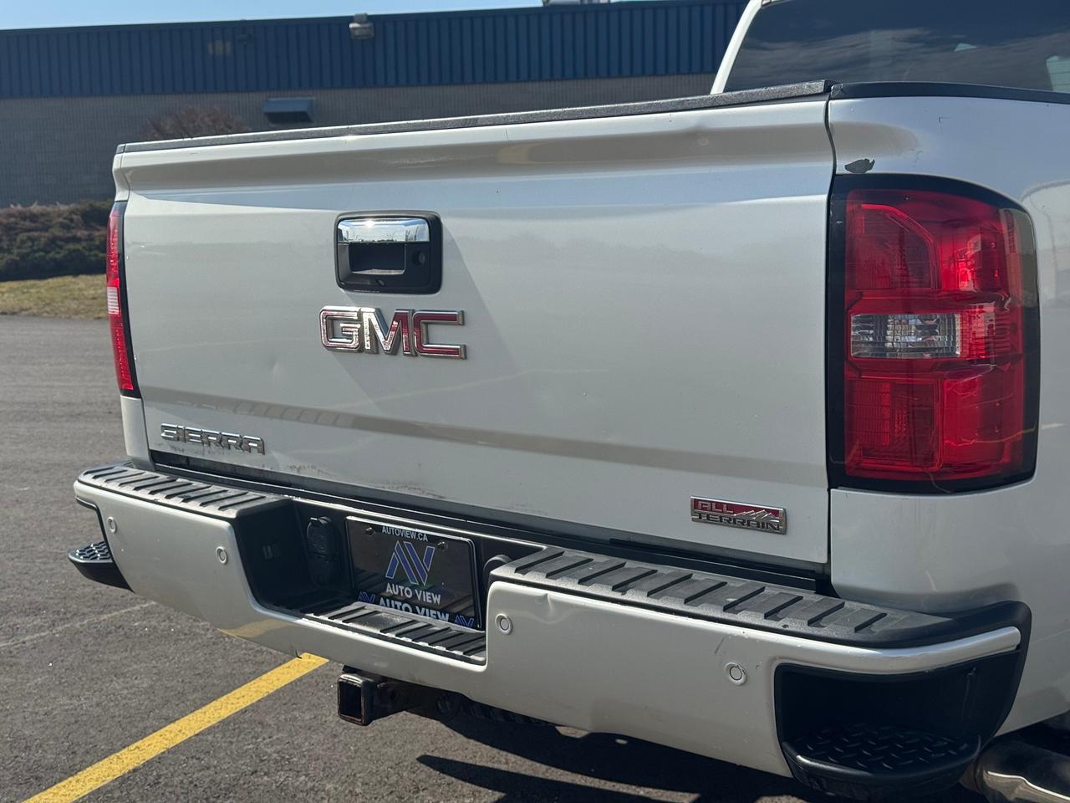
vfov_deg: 30.3
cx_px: 535
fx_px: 1484
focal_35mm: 48
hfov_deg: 39.7
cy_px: 402
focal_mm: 6.76
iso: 64
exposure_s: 1/4975
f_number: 1.78
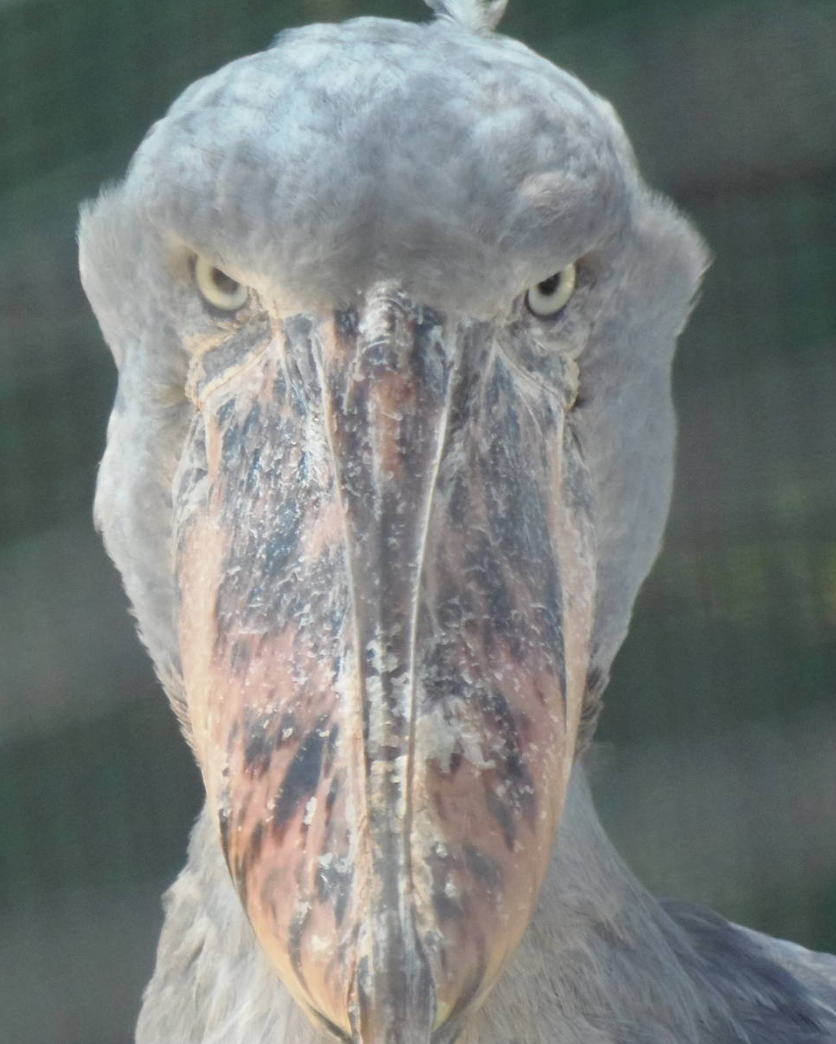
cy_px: 522
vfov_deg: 2.5
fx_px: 23716
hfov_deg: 2.0
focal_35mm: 767
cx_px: 458
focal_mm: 109
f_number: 5
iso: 400
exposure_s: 1/200
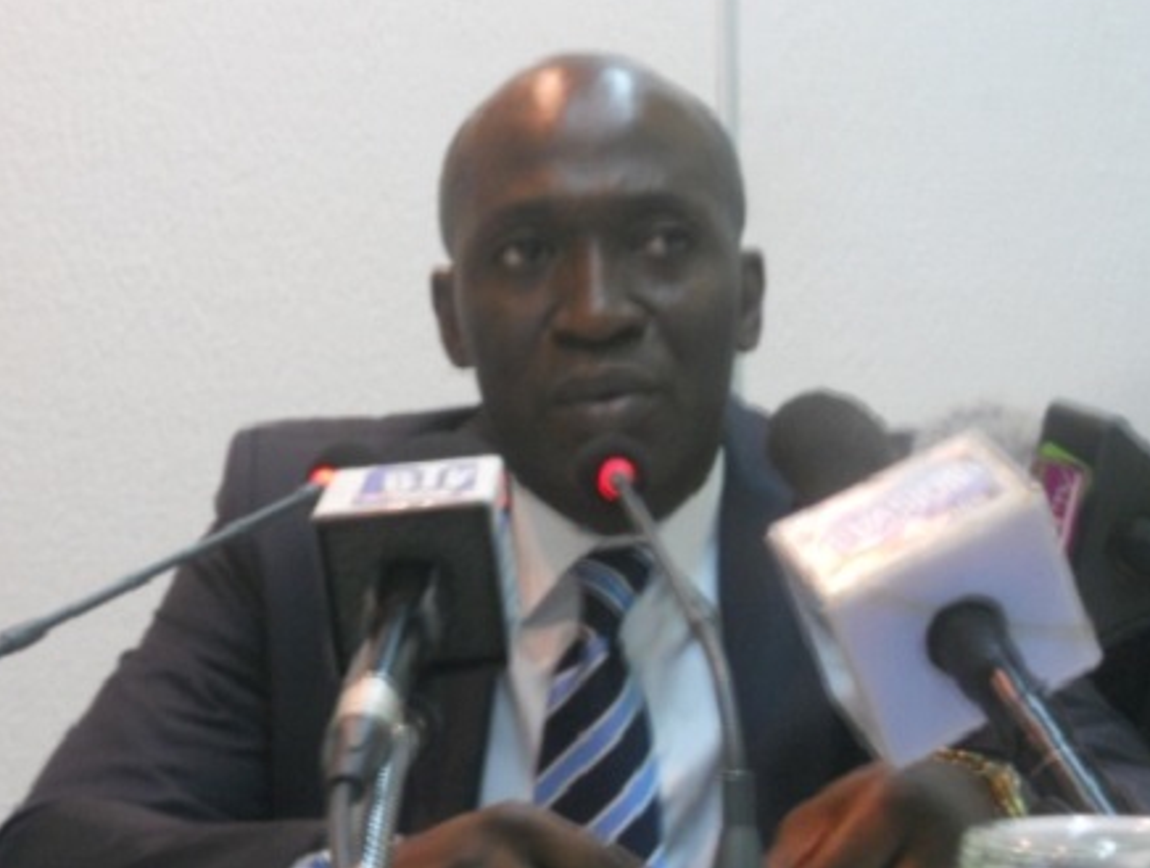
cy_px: 451
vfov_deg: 21.1
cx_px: 554
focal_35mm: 70
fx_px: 2331
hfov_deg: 27.7
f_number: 5.3
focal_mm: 11.7
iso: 400
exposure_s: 1/4
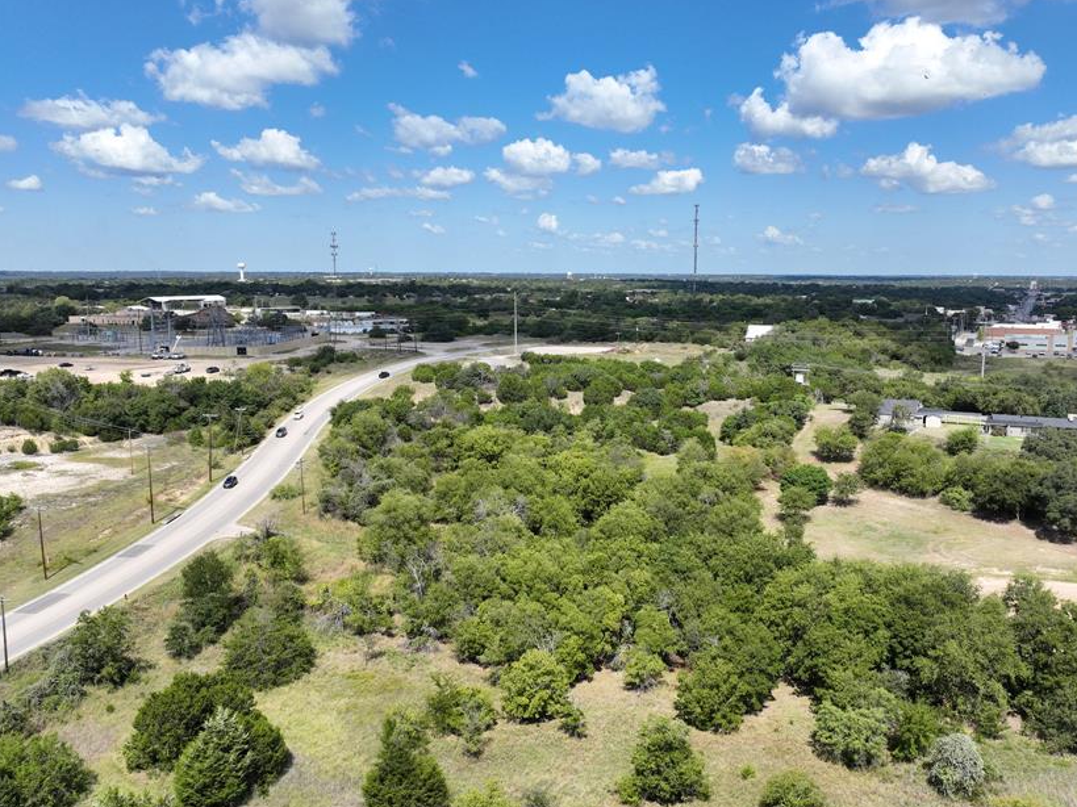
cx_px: 563
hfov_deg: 59.9
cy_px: 415
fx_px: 933
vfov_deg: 46.8
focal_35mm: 30
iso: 120
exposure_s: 1/2000
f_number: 2.8
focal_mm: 12.29
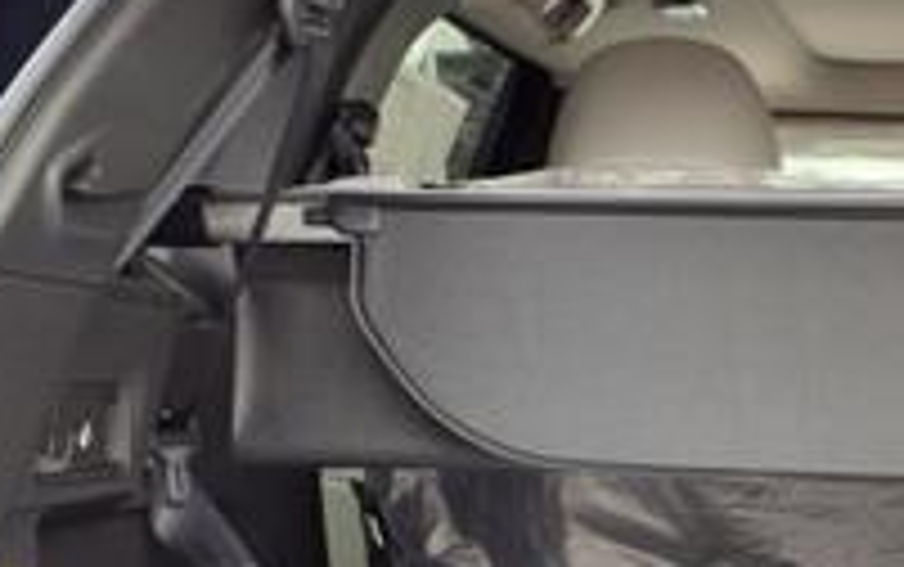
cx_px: 1084
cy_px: 549
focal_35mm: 91
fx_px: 2244
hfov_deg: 21.2
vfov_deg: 14.2
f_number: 1.9
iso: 40
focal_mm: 3.58
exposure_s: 1/145
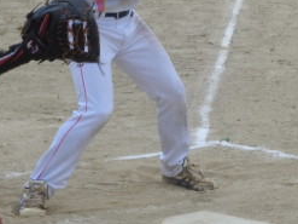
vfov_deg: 5.3
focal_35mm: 279
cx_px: 257
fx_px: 2401
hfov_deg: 7.1
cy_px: -23
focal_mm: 20.6
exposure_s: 1/500
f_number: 5
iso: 100
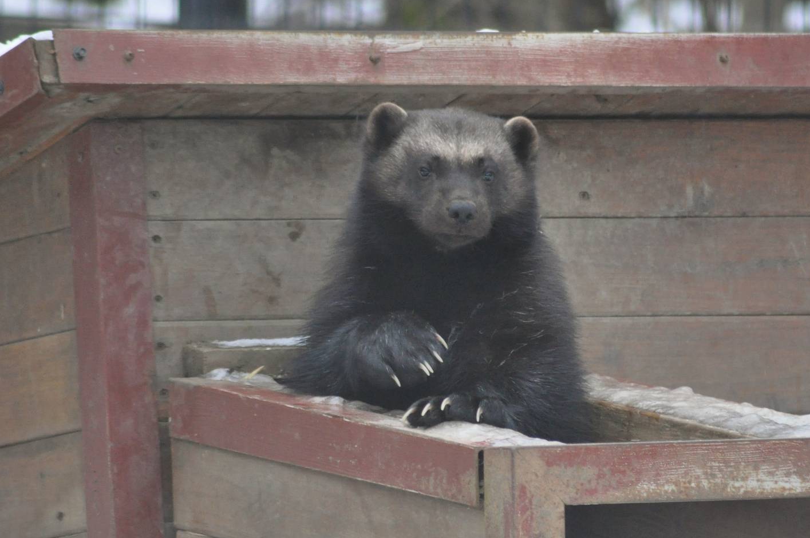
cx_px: 430
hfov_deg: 4.1
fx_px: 11439
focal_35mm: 509
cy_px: 256
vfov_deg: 2.7
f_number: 5.6
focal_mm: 300
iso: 1600
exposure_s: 1/160
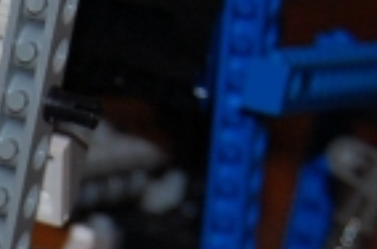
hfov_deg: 5.9
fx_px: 3602
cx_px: -275
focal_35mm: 345
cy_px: 487
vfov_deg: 3.9
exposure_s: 1/60
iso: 200
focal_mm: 31
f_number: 4.5
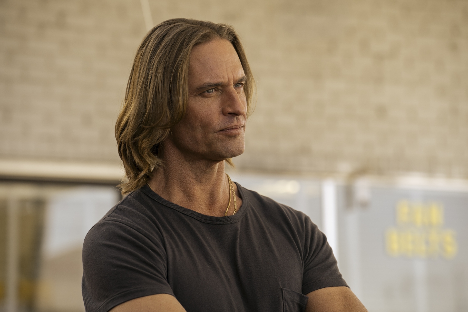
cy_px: 156
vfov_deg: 10.6
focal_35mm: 129
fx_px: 1677
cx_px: 234
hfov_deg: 15.9
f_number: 4.5
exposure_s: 1/500
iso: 500
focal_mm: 129
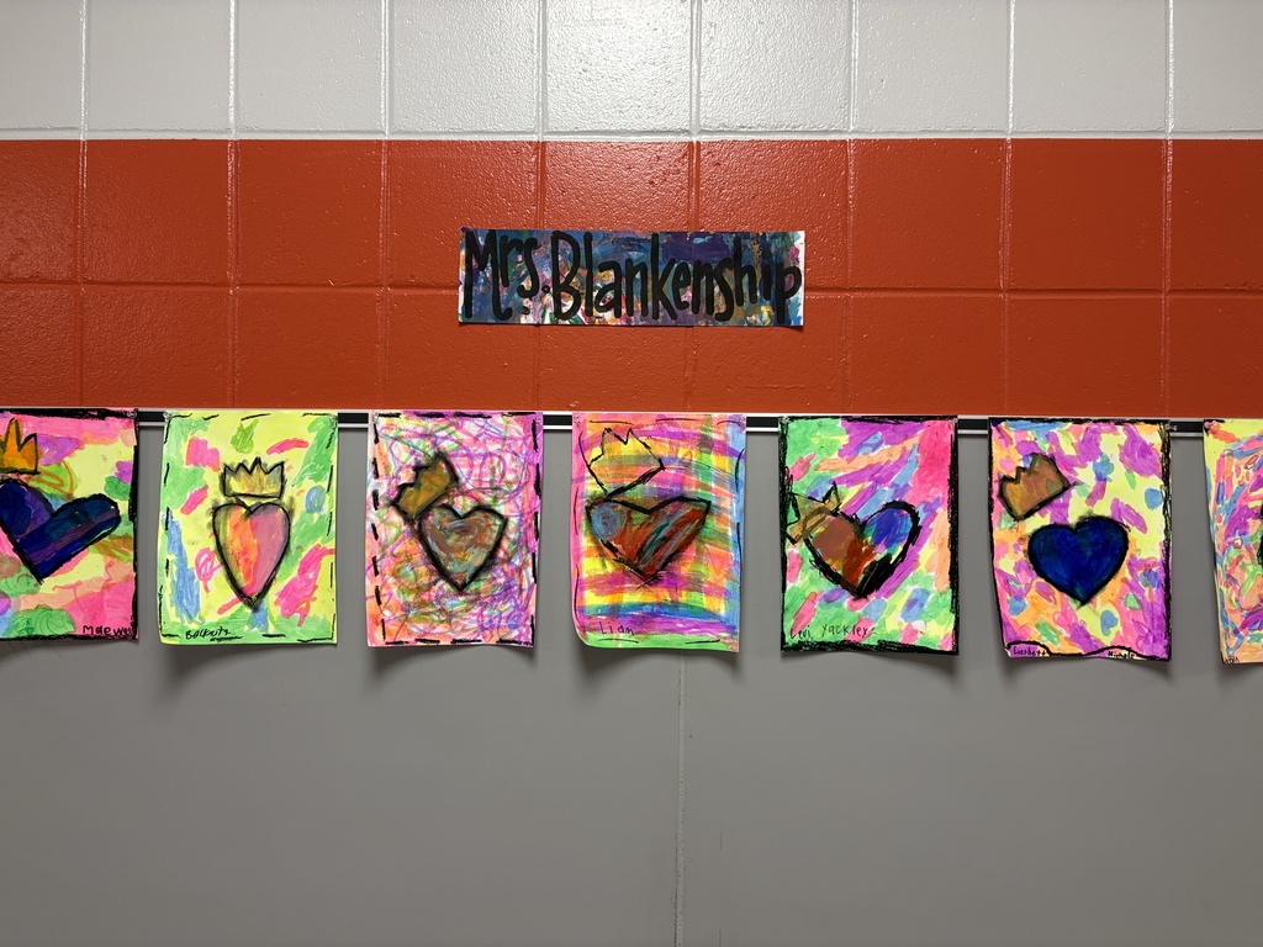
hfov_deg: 67.3
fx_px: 949
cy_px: 474
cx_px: 632
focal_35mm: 26
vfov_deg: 53.1
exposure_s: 1/60
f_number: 1.6
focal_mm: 5.96
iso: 80
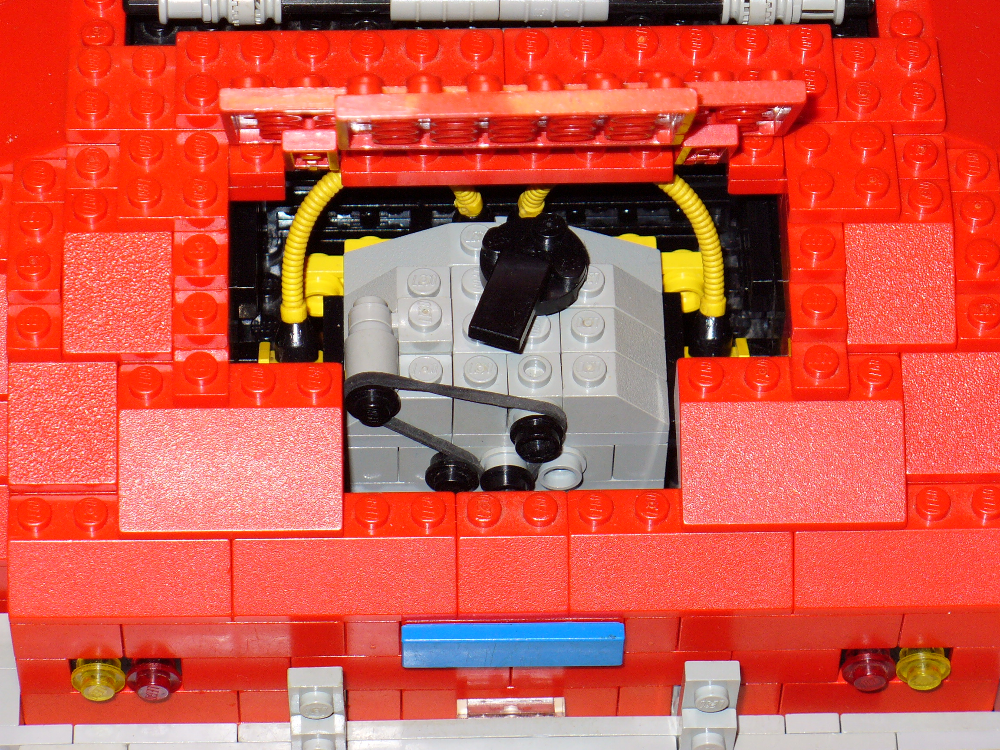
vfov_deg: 10.7
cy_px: 375
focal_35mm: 138
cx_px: 500
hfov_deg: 14.3
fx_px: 3987
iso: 100
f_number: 3.8
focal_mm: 22.7
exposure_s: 1/60
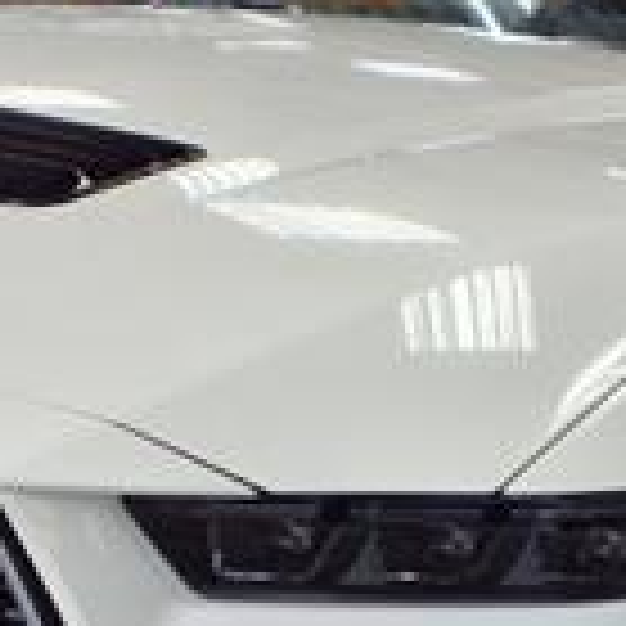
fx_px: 2251
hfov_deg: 15.8
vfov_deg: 15.7
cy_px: 513
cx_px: 423
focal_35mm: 110
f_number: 1.9
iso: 40
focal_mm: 3.58
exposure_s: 1/120
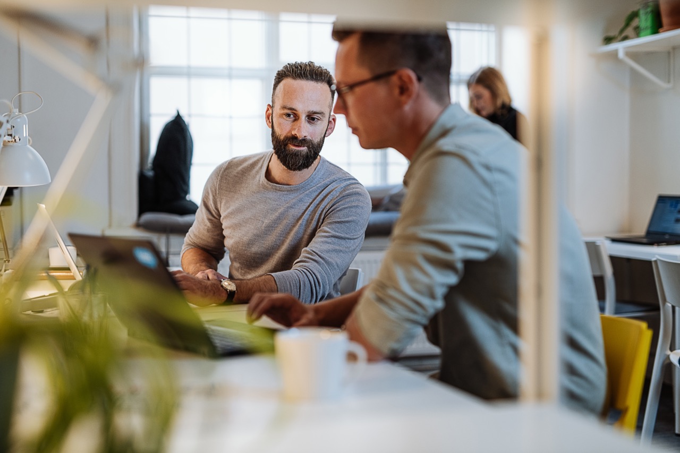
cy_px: 226
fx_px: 944
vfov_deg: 27.0
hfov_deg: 39.6
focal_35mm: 50
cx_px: 340
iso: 250
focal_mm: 50
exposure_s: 1/250
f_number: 1.8
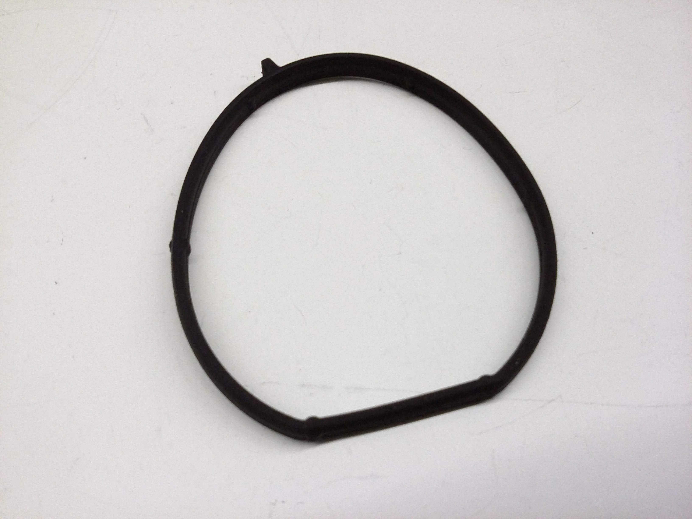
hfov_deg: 56.8
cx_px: 346
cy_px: 260
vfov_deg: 44.2
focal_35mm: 32
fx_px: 640
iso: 160
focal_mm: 3.4
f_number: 2.4
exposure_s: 1/20
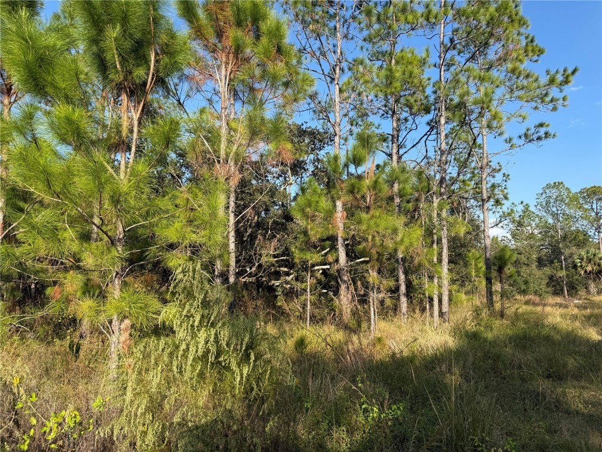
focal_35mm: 24
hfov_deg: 71.6
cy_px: 226
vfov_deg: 56.8
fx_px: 417
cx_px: 301
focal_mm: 6.76
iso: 80
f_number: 1.78
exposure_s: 1/2370
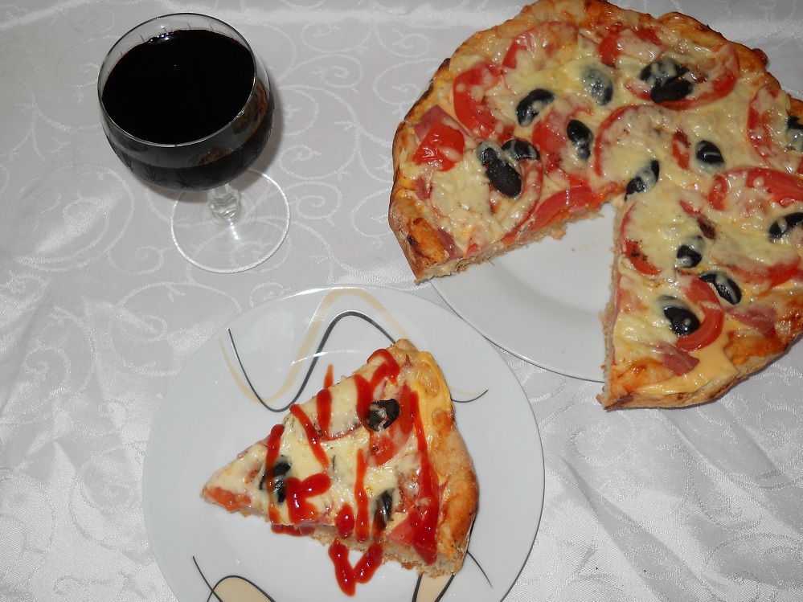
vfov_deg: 35.1
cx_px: 402
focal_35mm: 41
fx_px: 951
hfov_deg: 45.8
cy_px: 301
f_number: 3.1
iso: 80
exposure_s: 1/30
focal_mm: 6.72
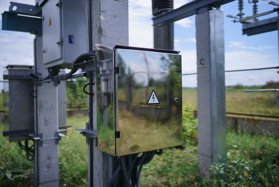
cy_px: 94
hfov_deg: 54.4
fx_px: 271
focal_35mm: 35
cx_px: 140
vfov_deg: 37.9
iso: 100
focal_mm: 35
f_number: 1.4
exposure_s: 1/8000
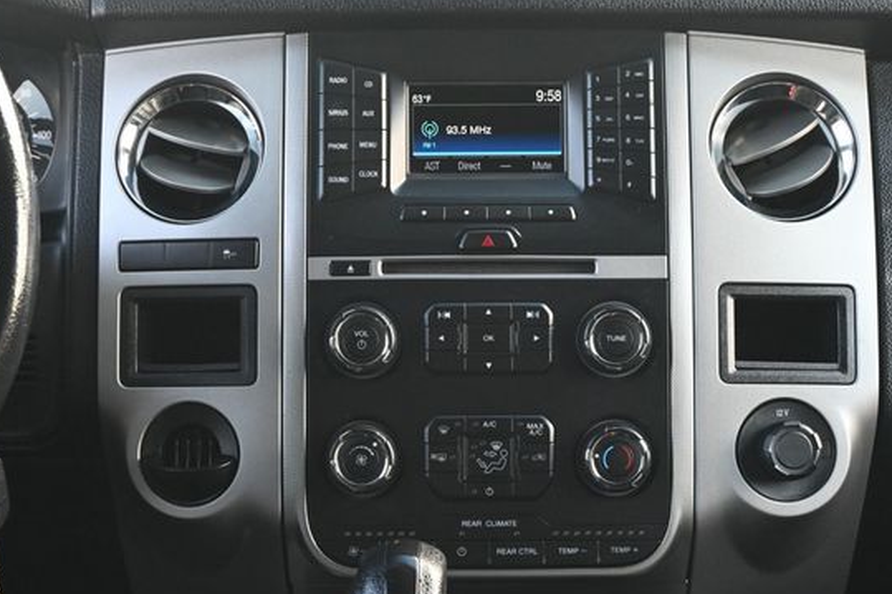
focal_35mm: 77
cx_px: 482
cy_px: 334
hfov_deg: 26.5
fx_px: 1897
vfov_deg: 17.8
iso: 2000
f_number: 6
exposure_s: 1/125
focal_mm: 43
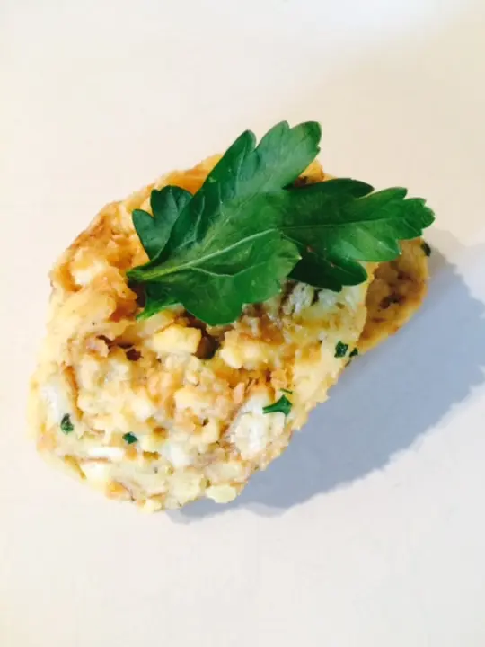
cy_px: 324
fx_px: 542
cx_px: 242
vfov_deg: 61.7
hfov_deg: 48.2
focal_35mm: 29
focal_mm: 4.15
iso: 200
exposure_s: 1/30
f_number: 2.2
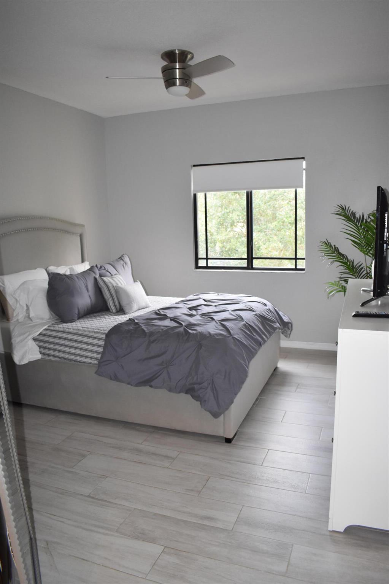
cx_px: 194
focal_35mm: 27
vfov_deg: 67.4
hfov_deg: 47.9
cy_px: 292
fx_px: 438
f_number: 4.5
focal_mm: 18
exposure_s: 1/80
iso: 800
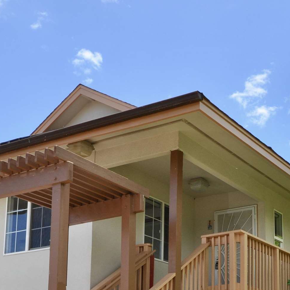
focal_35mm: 56
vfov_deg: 28.7
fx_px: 531
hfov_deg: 29.7
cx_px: 243
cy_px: 288
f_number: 8
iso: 200
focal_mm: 14
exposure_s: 1/250
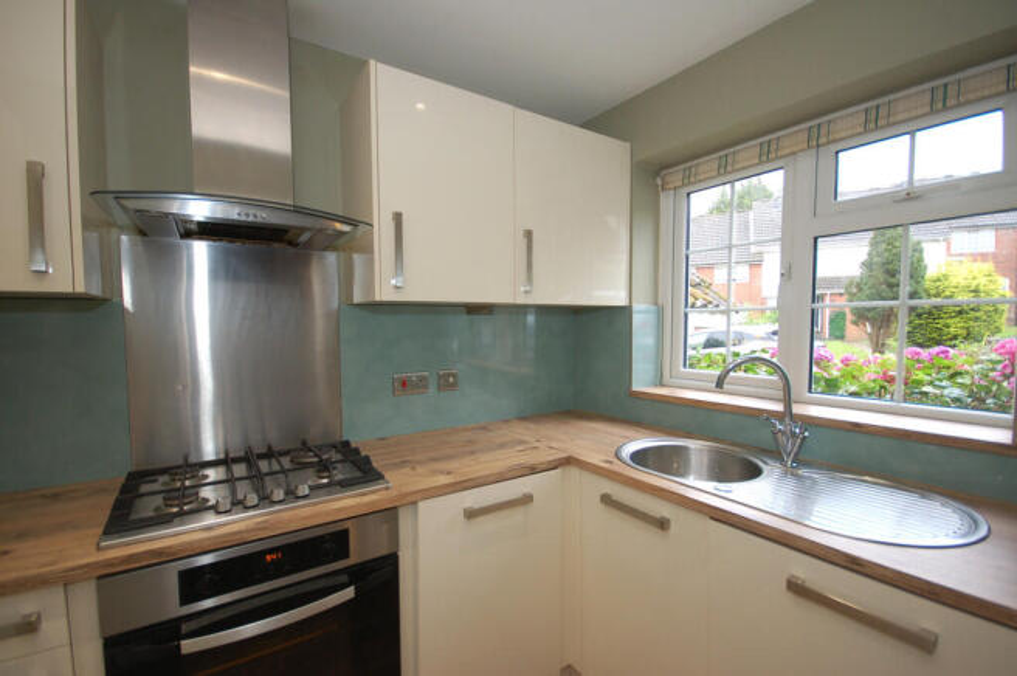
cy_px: 338
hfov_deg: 100.4
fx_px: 423
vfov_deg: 77.2
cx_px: 508
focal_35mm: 15
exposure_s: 1/60
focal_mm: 10
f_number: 4
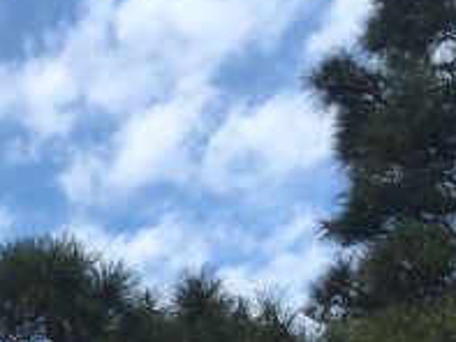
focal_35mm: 103
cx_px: 49
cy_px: 590
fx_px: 1358
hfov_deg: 18.8
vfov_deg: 13.2
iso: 25
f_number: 2.2
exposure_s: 1/777
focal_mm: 4.15
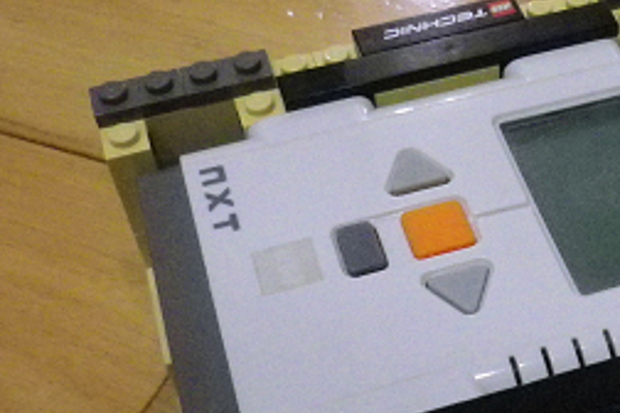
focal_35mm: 74
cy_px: 266
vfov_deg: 18.4
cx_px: 576
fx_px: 1274
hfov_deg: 26.3
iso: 800
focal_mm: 5
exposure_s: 1/50
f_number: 3.2
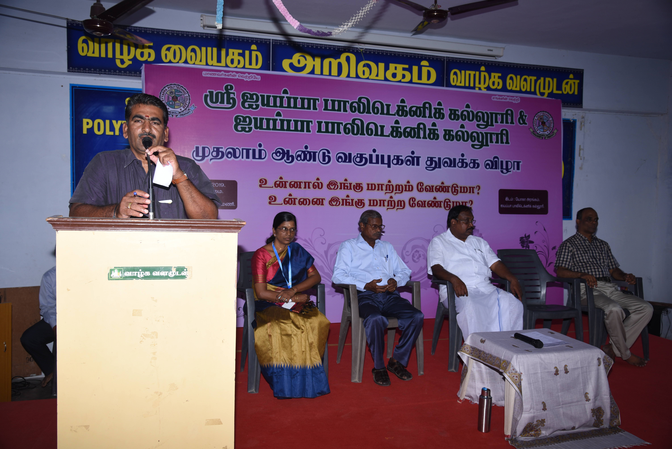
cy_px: 224
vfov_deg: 43.6
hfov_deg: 61.9
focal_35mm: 30
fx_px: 560
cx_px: 336
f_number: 5
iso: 250
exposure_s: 1/125
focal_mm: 30
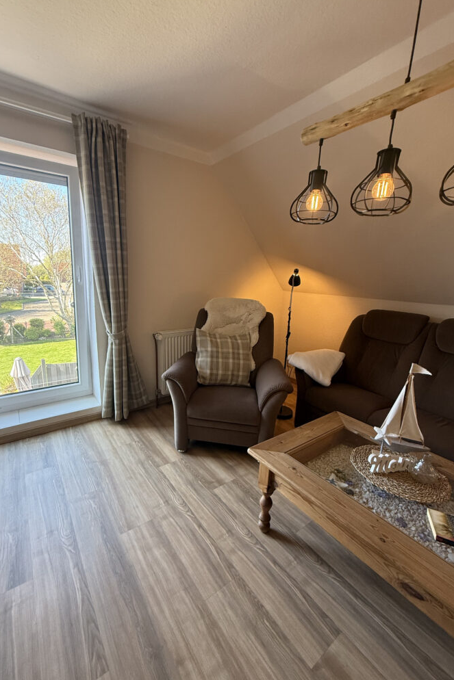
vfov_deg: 100.4
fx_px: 284
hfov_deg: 77.2
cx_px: 207
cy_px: 341
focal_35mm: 15
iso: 250
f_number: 2.2
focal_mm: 2.22
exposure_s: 1/99
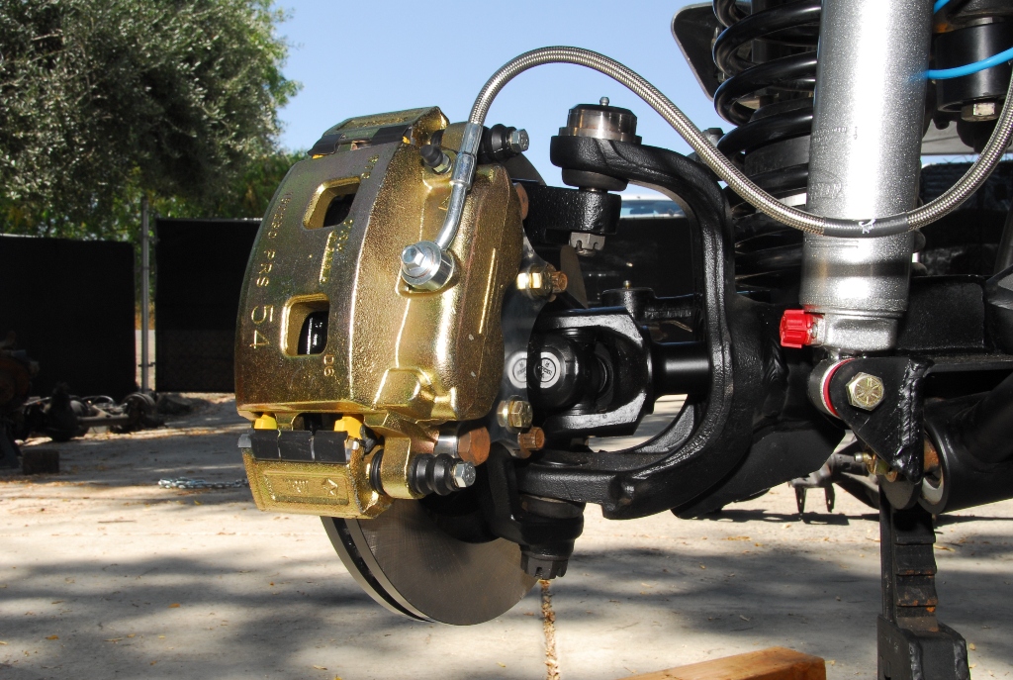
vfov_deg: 32.0
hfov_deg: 46.3
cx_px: 506
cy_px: 340
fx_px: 1184
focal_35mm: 42
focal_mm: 28
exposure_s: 1/60
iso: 280
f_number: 20
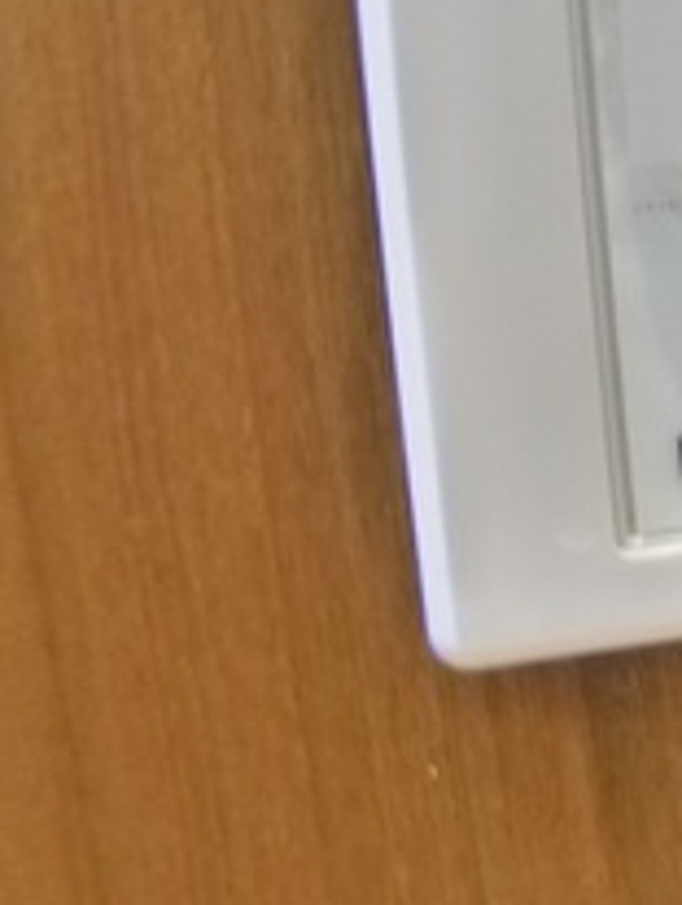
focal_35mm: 81
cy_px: -20
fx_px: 2121
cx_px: 1513
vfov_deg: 23.0
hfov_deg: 14.1
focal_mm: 5.1
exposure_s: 1/8
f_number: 2
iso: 400
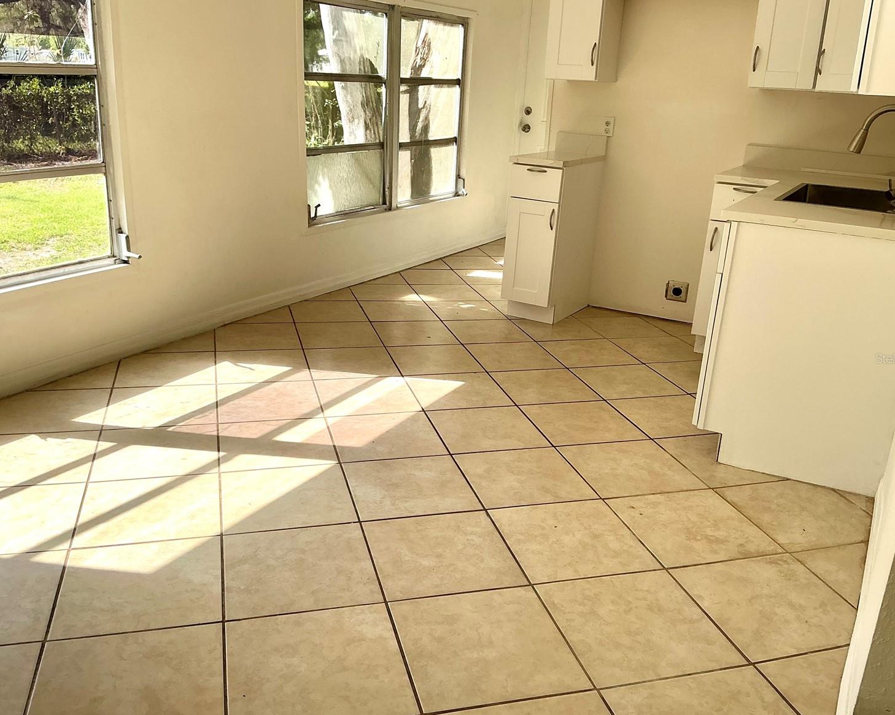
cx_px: 443
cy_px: 358
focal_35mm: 30
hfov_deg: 58.8
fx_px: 795
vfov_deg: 48.5
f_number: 1.8
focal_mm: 3
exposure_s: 1/491
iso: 25
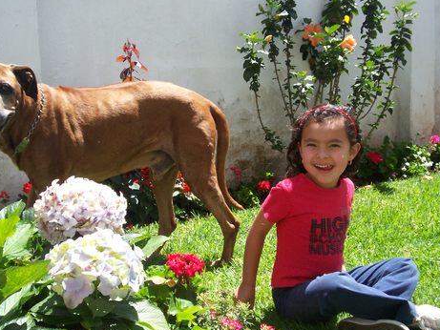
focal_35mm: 50
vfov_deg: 29.1
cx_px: 187
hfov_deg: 38.1
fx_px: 636
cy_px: 160
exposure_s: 1/283
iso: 100
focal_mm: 5.9
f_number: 4.5
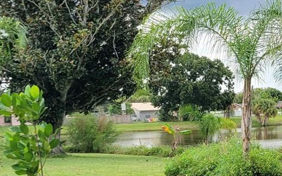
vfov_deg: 14.3
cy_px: 134
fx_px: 699
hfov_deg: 21.7
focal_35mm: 91
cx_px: 301
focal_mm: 5.4
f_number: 1.8
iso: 40
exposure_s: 1/588
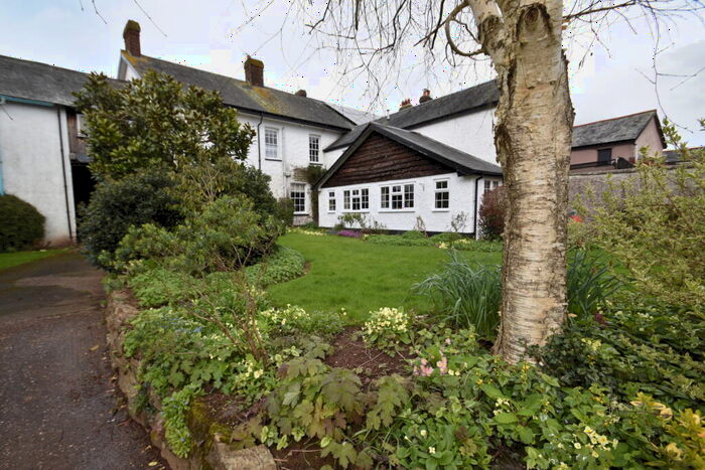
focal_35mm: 15
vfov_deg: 77.4
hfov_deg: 100.4
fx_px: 294
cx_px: 352
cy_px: 235
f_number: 6.3
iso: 100
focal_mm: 10
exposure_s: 1/160
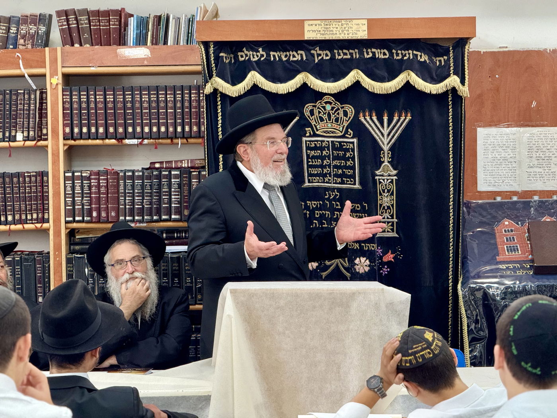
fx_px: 1931
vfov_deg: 12.3
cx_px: 278
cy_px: 209
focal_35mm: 120
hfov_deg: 16.4
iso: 500
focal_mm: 15.66
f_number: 2.8
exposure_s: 1/95
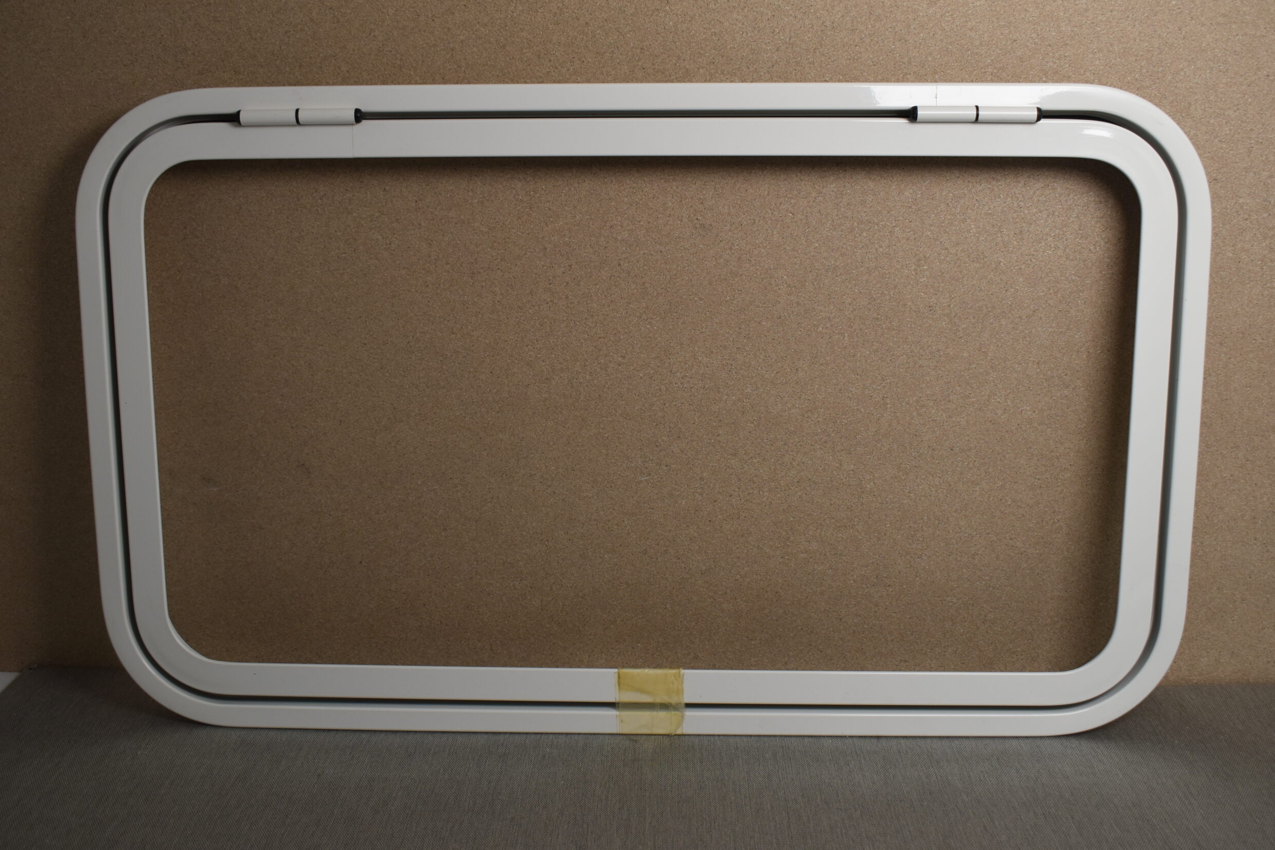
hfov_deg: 51.9
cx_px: 632
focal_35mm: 37
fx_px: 1310
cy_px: 414
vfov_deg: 35.9
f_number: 5.6
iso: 280
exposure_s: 1/125
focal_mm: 24
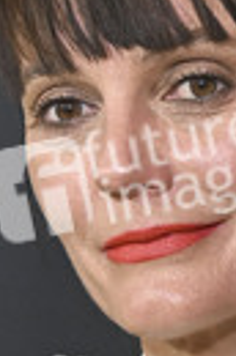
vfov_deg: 5.0
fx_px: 4053
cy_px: 315
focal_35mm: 410
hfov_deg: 3.3
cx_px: 209
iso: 2000
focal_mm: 89
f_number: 5.6
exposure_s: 1/320
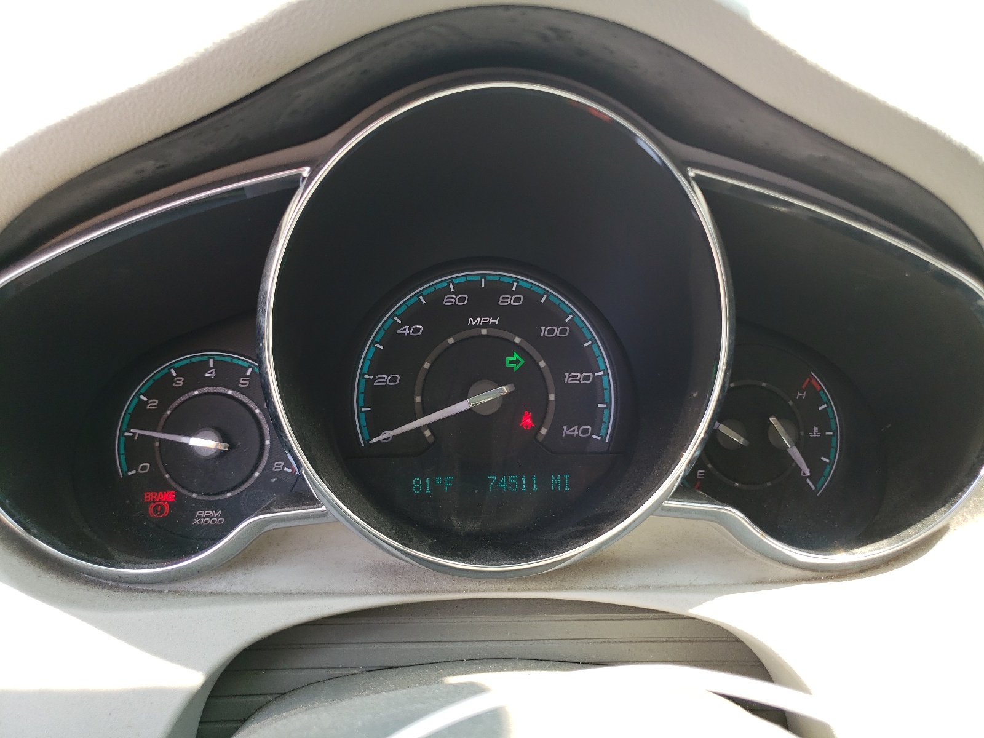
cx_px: 492
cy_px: 369
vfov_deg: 53.1
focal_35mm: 26
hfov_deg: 67.3
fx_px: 739
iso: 50
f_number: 1.5
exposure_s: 1/238
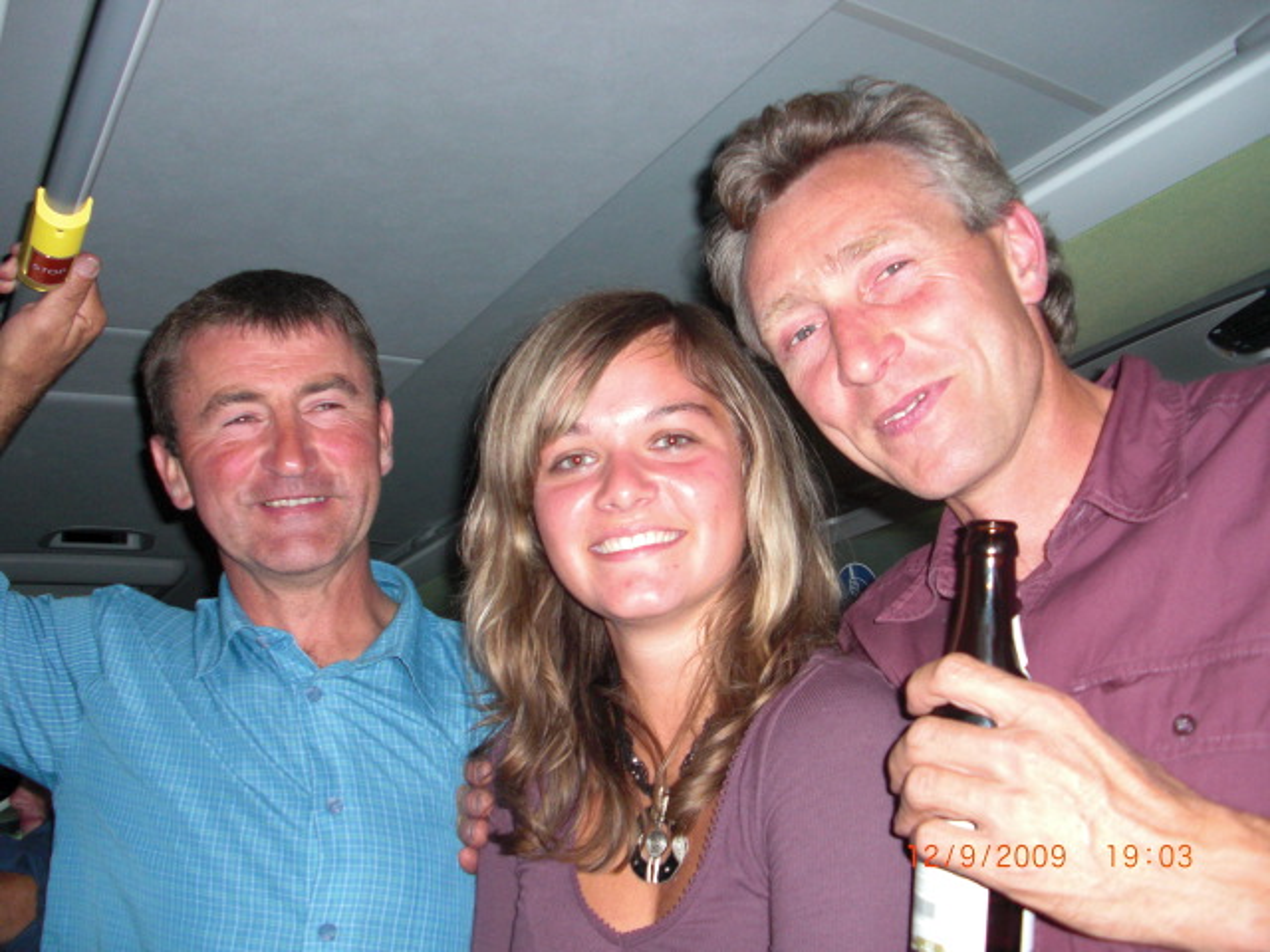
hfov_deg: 51.4
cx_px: 635
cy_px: 476
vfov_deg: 39.7
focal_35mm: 36
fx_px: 1321
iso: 200
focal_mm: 6.3
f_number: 2.8
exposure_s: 1/60
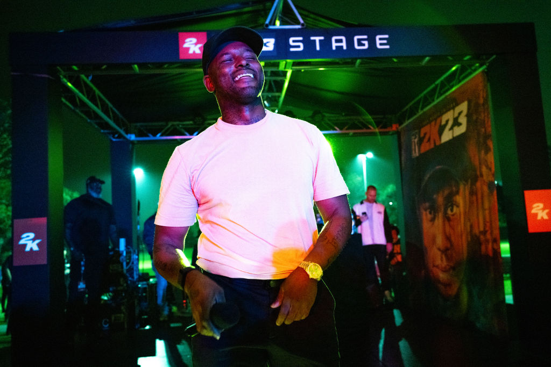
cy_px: 184
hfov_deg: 63.7
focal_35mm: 29
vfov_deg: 45.0
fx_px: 444
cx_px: 276
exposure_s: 1/250
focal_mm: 29
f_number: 4
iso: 3200
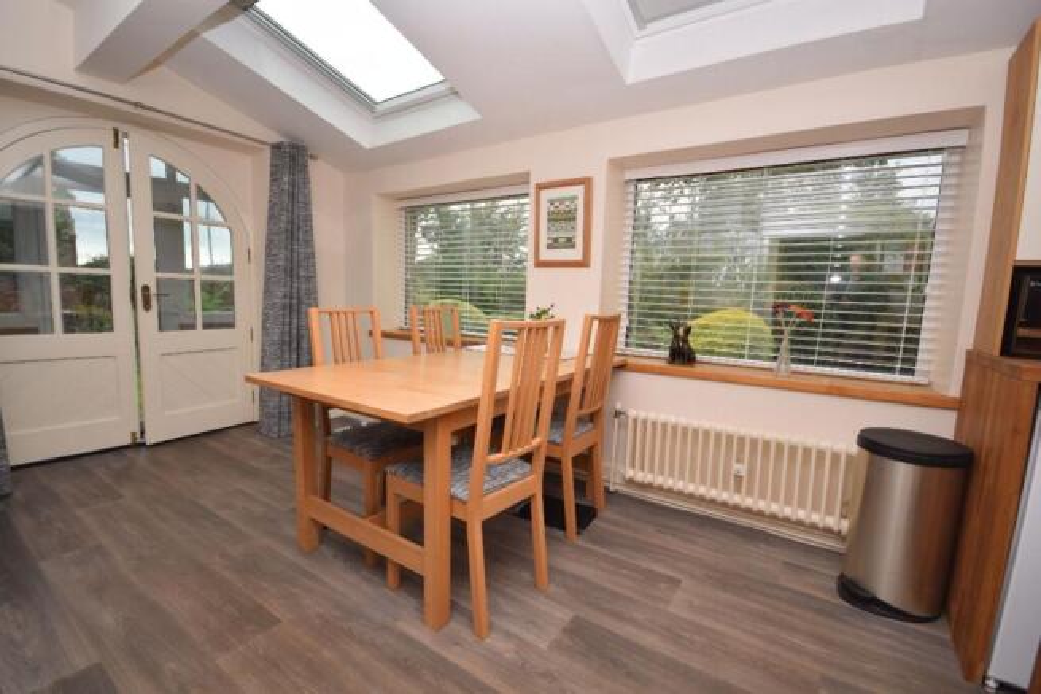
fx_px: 434
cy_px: 347
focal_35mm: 15
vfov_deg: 77.4
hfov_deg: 100.4
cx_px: 520
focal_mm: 10
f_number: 4
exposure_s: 1/60
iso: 100
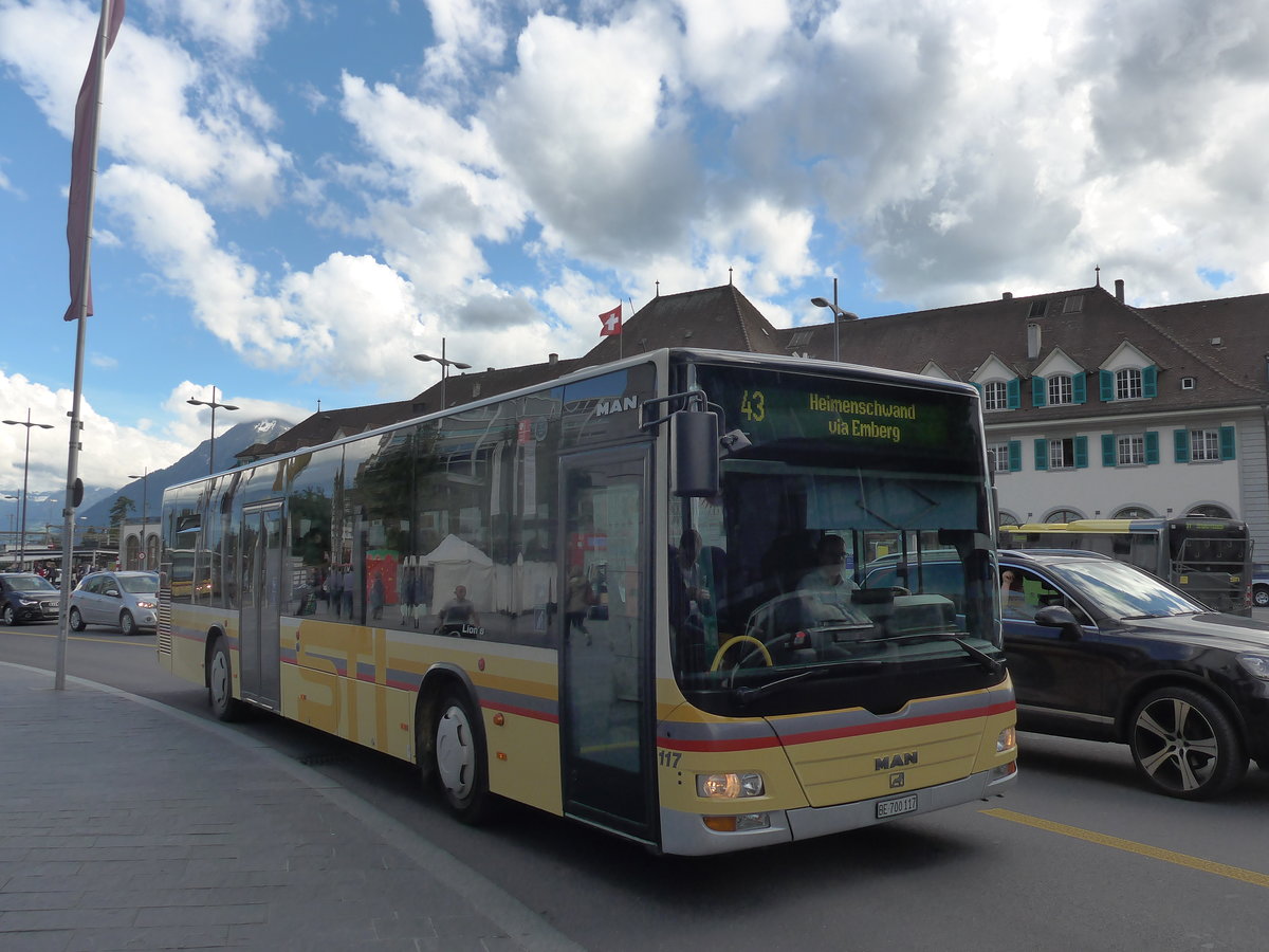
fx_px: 1063
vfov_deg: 48.2
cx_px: 634
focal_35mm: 29
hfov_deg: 61.7
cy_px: 476
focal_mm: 6
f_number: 3.5
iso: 160
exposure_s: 1/800
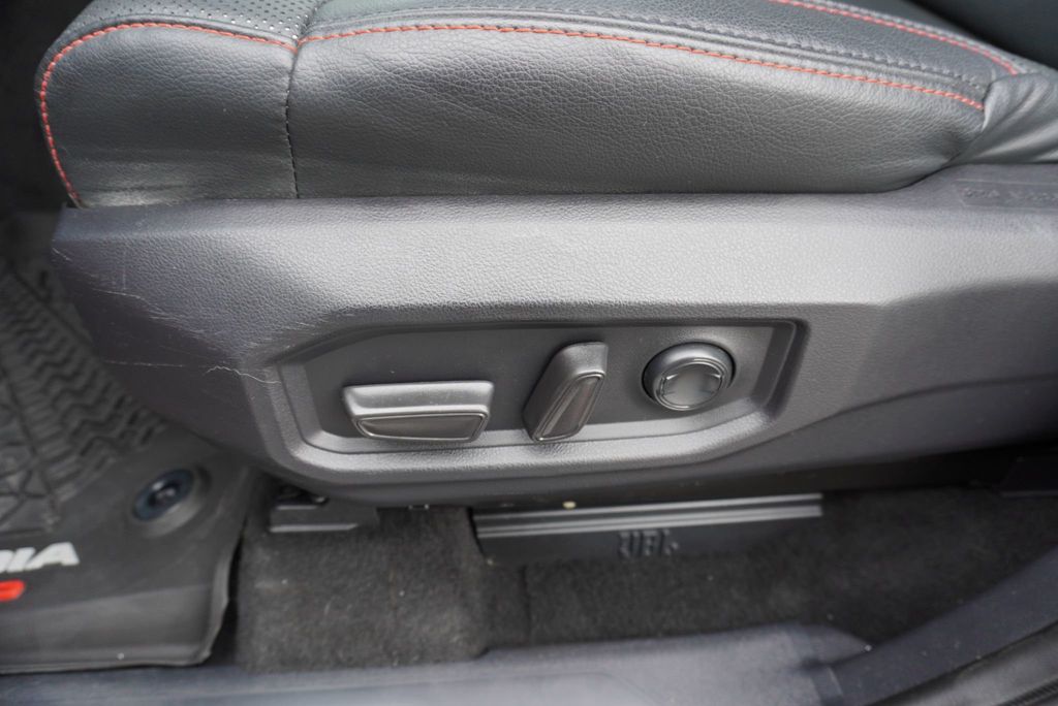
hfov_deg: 73.7
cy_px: 353
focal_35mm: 24
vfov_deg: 53.2
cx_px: 529
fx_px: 706
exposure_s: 1/60
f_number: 4
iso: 400
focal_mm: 16
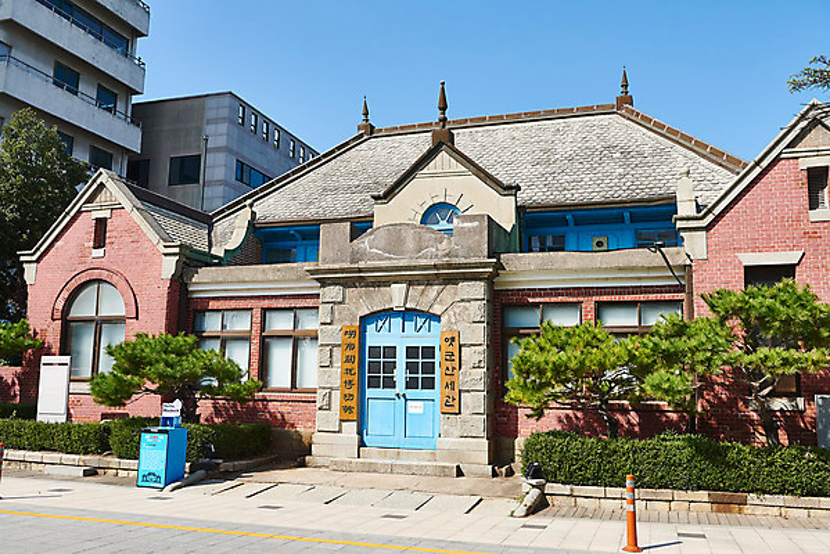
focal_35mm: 31
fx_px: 715
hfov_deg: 60.3
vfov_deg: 42.4
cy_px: 277
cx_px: 415
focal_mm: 31
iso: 500
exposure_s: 1/1250
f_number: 8
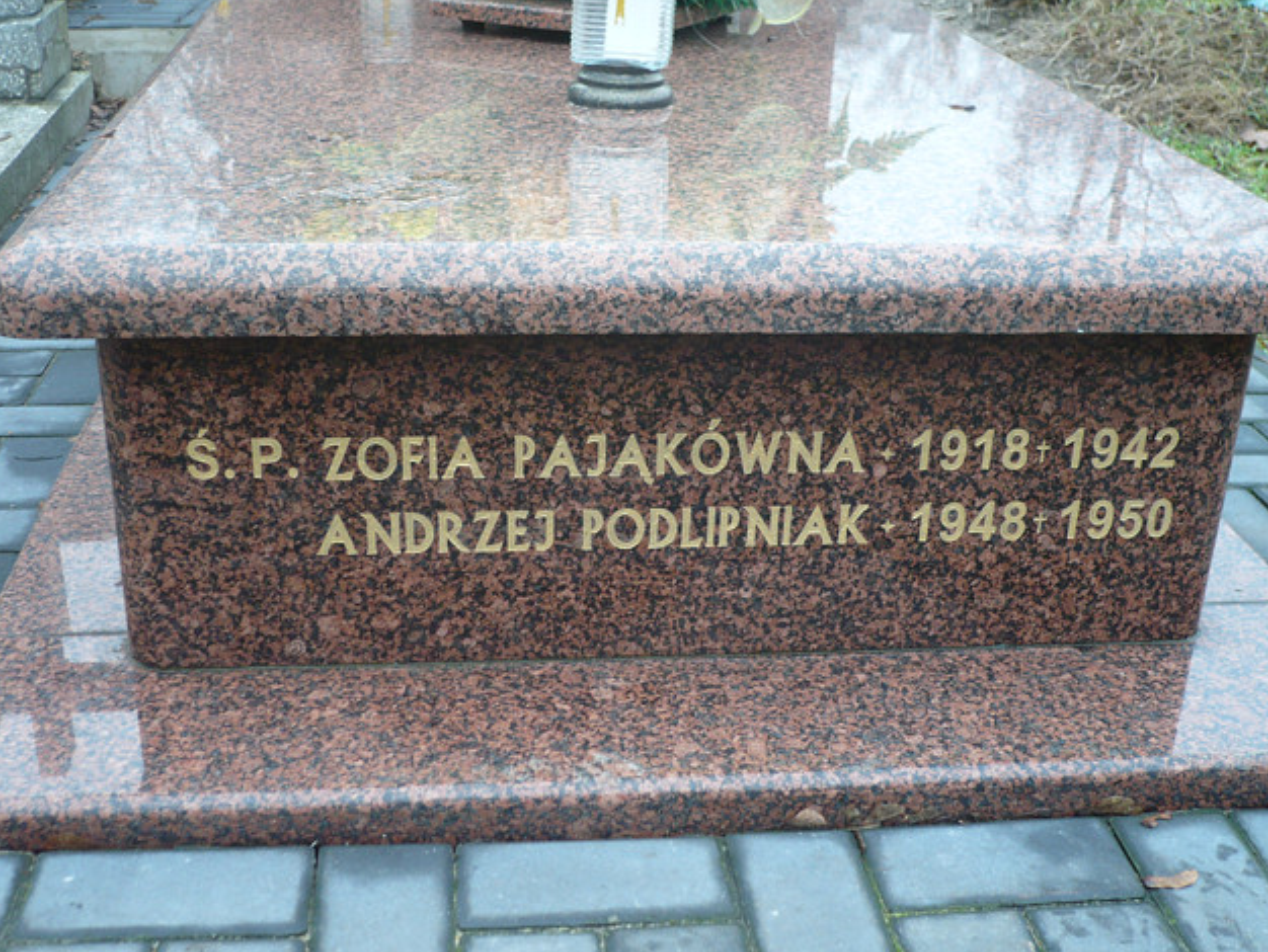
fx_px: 1686
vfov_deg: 31.5
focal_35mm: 46
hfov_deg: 41.2
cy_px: 482
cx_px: 640
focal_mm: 7.5
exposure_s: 1/40
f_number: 3.2
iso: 100
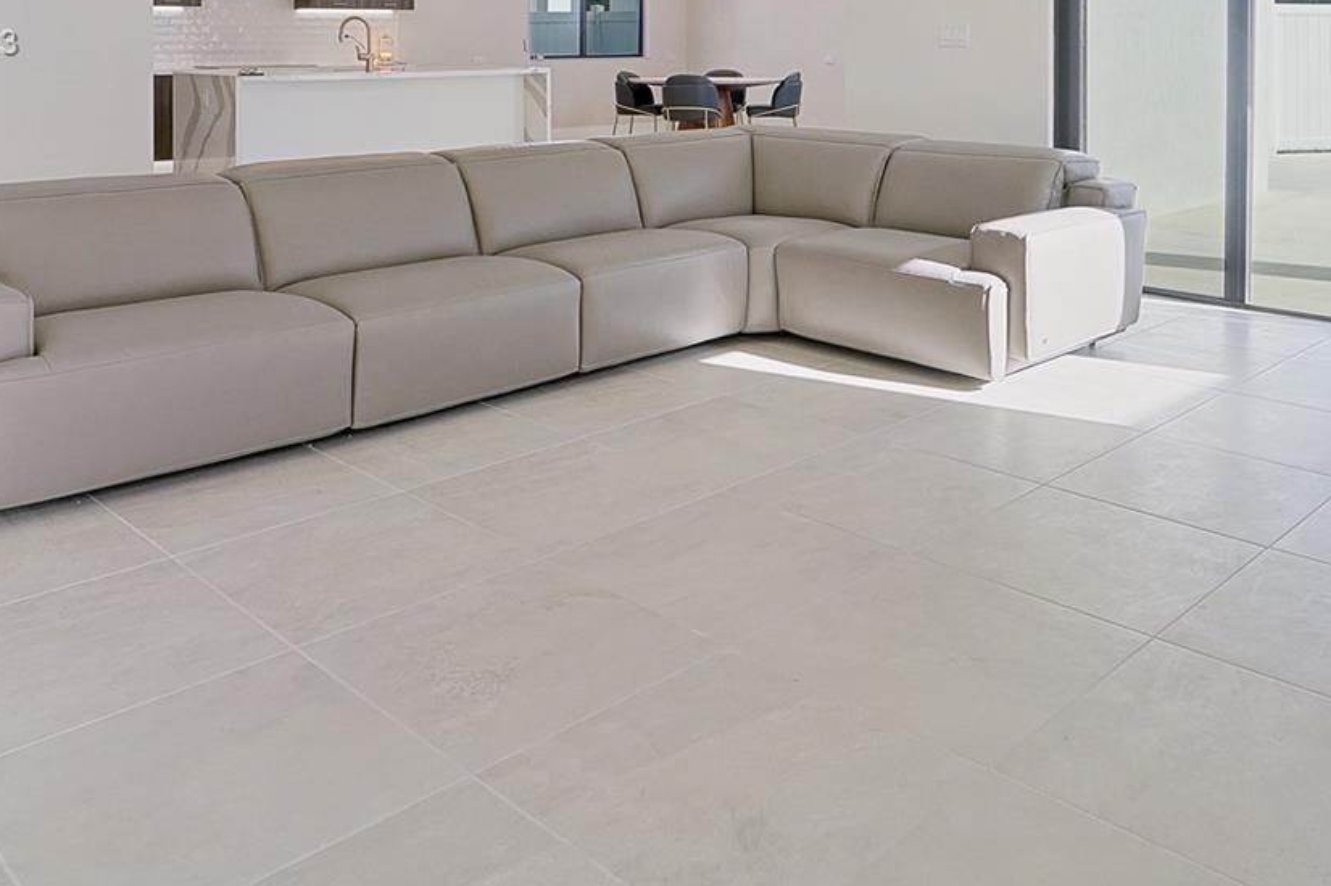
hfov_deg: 58.4
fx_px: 1181
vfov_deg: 37.6
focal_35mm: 32
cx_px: 791
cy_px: 45
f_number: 10
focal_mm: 11
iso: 250
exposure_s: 1/30
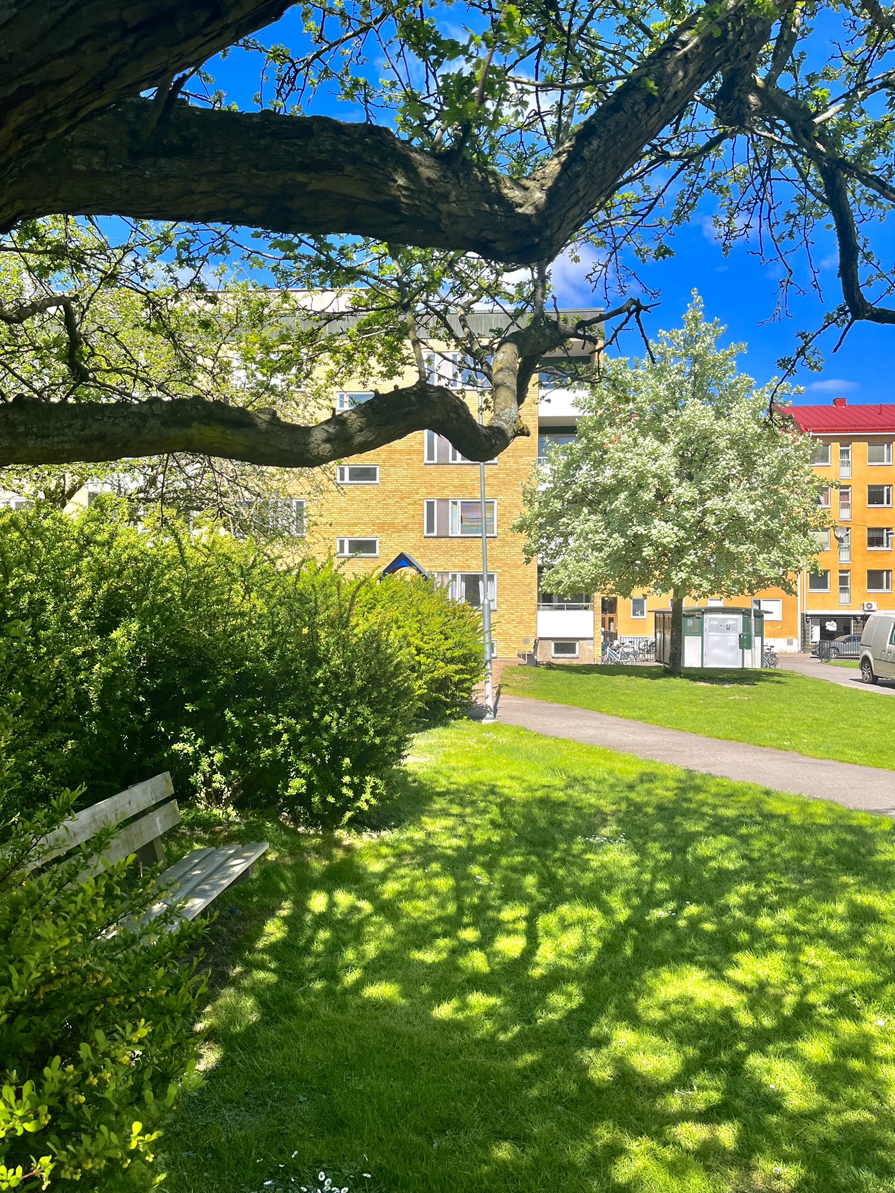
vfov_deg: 67.3
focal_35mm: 26
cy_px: 596
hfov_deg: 53.1
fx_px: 896
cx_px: 448
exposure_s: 1/1647
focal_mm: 5.1
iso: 50
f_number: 1.6
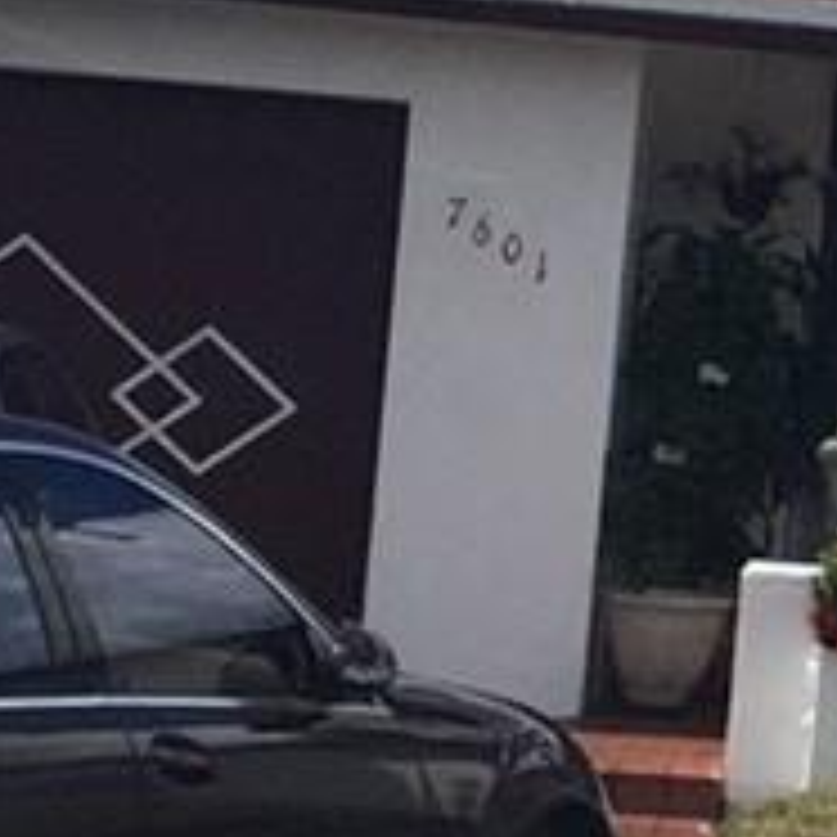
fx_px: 6046
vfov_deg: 7.9
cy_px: 162
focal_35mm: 221
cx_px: 1917
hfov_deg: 7.5
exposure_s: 1/4405
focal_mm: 4.15
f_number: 2.2
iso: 32
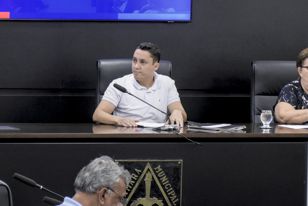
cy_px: 80
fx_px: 2070
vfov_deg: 5.7
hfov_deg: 8.5
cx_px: 129
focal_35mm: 242
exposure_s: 1/80
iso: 1250
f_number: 5.3
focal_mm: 80
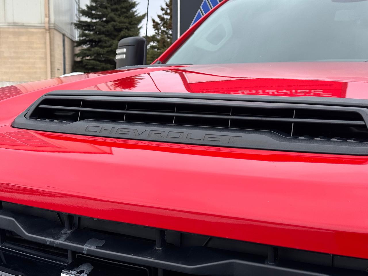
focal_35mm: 48
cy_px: 138
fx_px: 510
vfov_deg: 30.3
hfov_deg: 39.7
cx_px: 184
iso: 64
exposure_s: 1/876
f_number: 1.78
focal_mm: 6.76
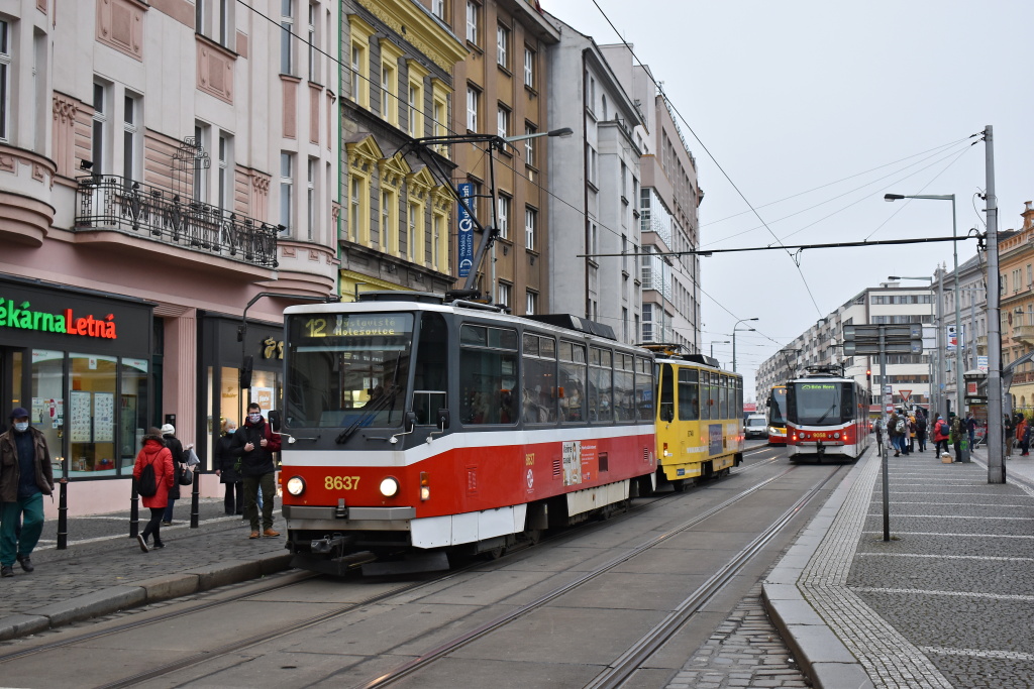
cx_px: 517
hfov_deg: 42.3
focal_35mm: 46
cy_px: 344
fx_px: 1336
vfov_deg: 29.0
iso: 400
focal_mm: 31
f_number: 5.6
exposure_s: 1/125
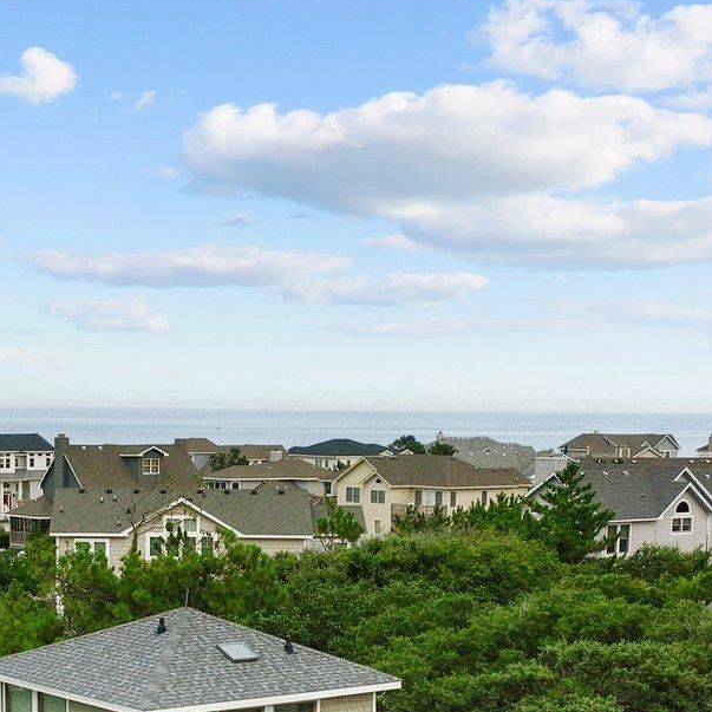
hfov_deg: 23.9
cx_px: 226
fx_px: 1675
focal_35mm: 72
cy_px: 700
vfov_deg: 23.1
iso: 110
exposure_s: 1/3200
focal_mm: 12.29
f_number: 2.8
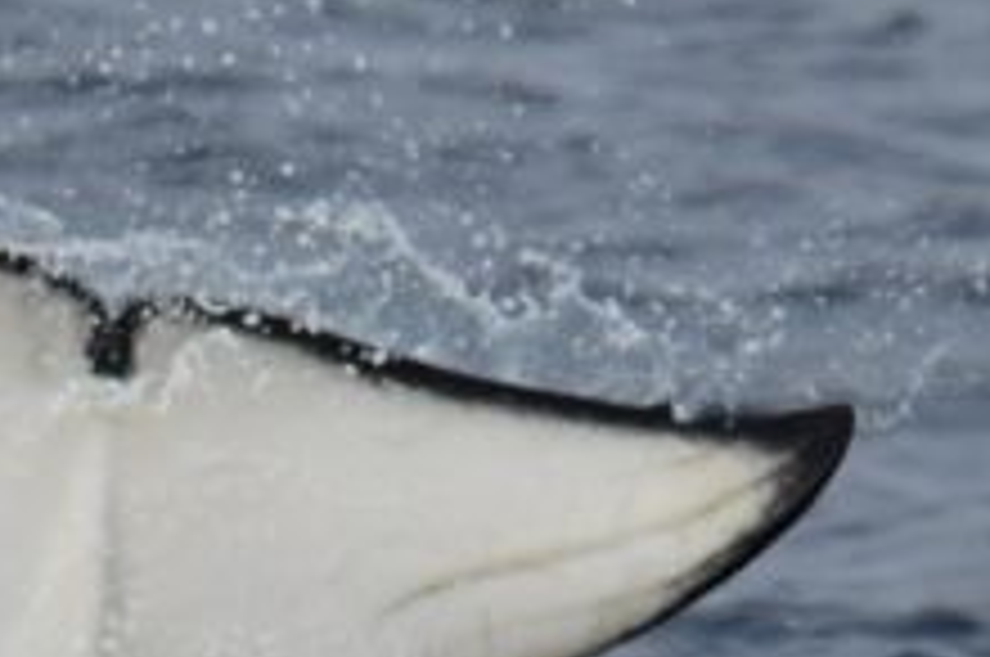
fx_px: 42013
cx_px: -86
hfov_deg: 1.3
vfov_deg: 0.9
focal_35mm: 1530
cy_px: 452
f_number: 6
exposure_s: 1/8000
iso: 1000
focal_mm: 420
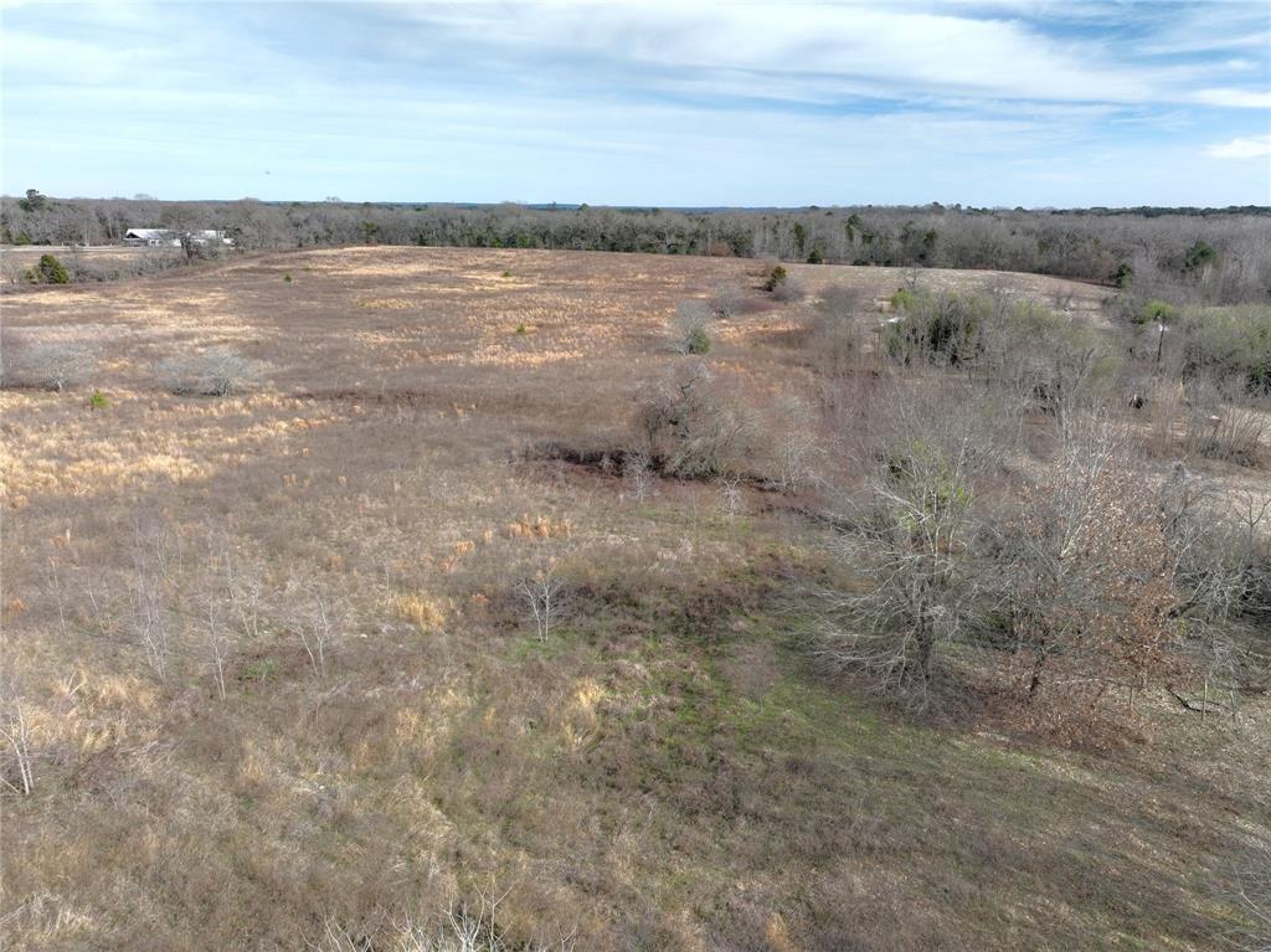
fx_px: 881
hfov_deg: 71.6
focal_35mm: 24
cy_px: 476
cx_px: 636
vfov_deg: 56.8
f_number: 5.6
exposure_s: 1/320
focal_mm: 12.29
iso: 100
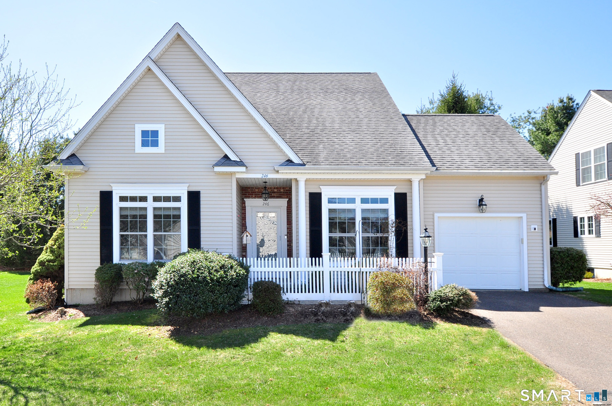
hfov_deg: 70.5
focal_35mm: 26
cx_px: 306
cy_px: 203
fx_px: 433
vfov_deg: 50.3
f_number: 8
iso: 320
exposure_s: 1/250
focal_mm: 17
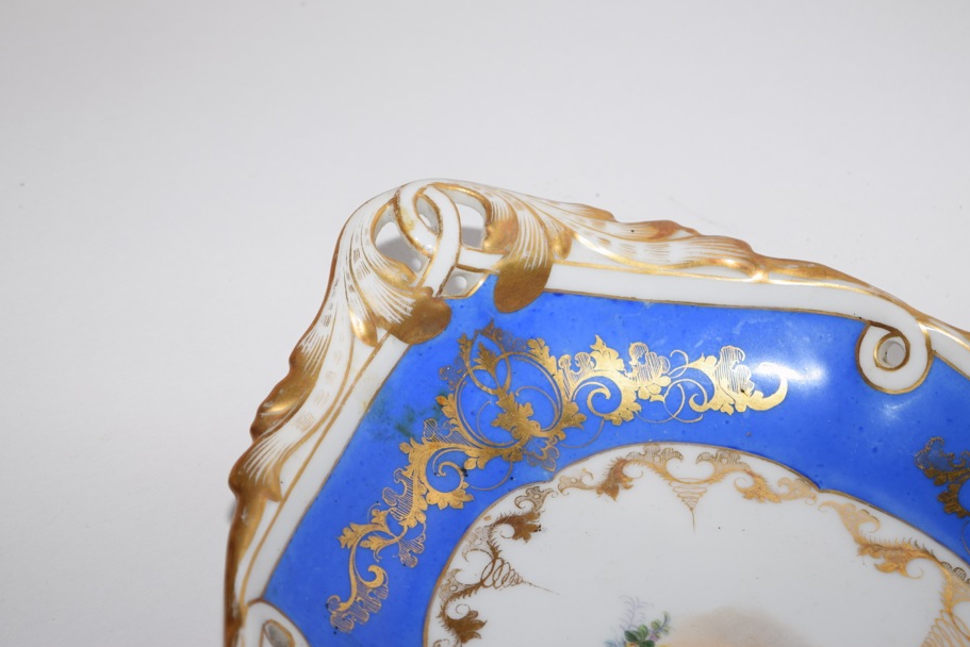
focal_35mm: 91
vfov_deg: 15.1
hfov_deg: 22.5
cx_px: 455
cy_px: 296
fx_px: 2440
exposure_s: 1/60
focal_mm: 55
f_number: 5.6
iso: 220
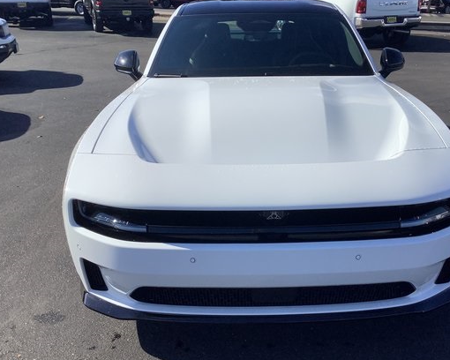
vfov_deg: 39.1
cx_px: 260
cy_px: 170
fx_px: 506
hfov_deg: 47.8
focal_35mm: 38
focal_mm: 3.3
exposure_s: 1/1894
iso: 25
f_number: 2.4
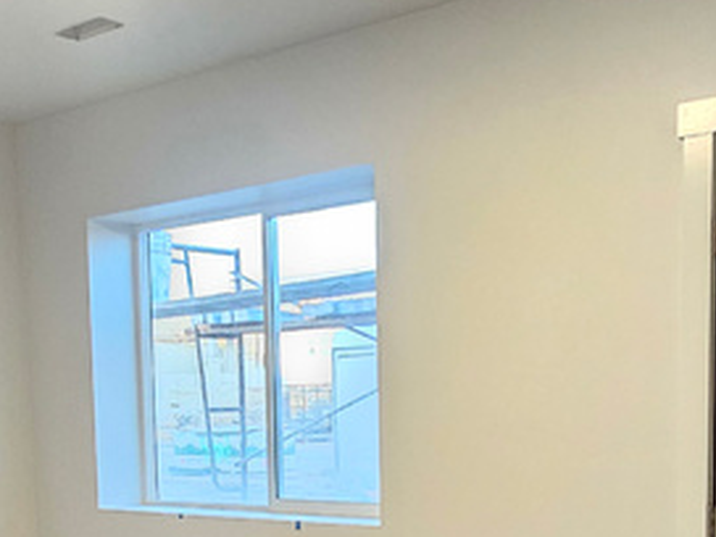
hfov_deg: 38.9
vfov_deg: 28.3
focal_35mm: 49
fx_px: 1014
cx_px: 392
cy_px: 508
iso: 400
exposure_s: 1/60
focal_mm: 2.2
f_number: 2.2
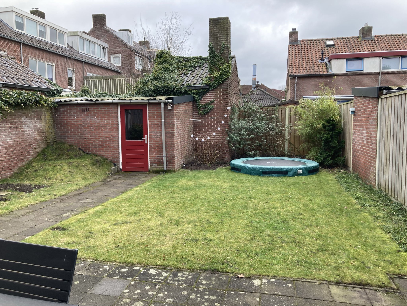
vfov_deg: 49.7
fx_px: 329
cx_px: 204
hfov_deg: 63.4
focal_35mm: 28
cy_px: 153
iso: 25
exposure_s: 1/121
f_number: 1.8
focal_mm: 3.99
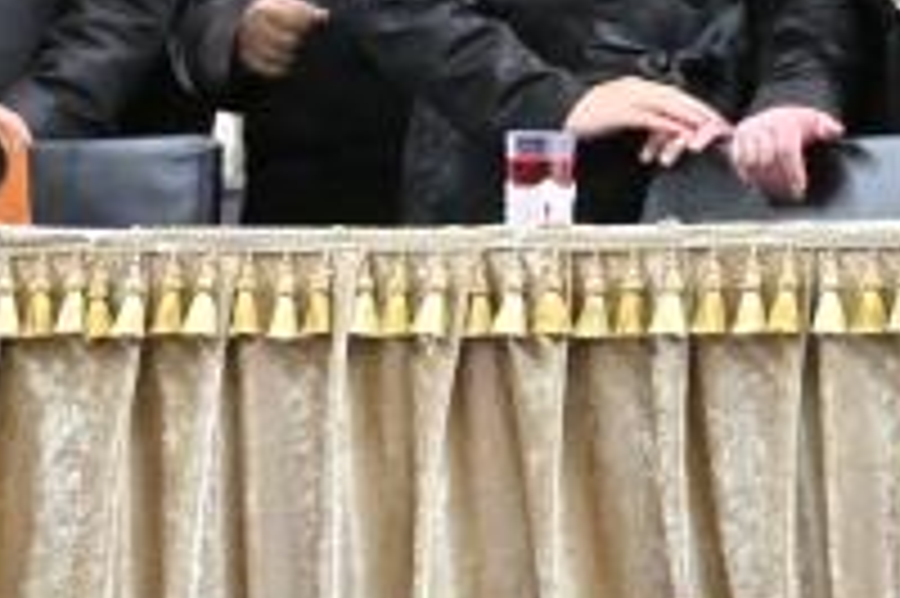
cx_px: 1530
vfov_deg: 2.5
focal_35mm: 538
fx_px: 13439
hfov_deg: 3.8
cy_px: -112
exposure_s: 1/200
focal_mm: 70
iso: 1250
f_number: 2.8
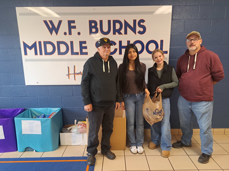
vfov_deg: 56.8
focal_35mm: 24
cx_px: 114
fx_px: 159
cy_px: 86
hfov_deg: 71.6
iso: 250
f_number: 1.8
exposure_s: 1/60
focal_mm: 5.23
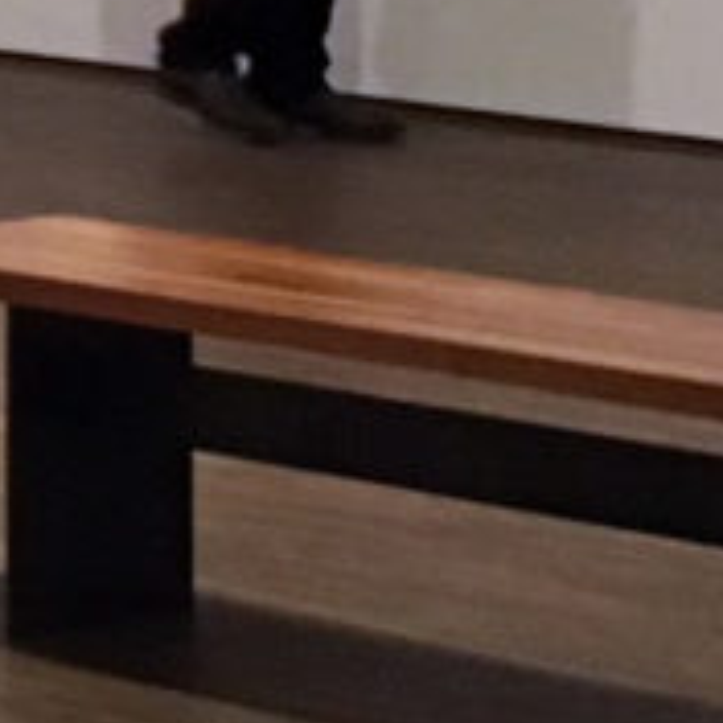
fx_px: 5766
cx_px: -875
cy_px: -633
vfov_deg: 7.0
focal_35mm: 244
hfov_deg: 6.9
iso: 250
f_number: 2.2
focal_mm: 4.15
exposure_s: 1/33
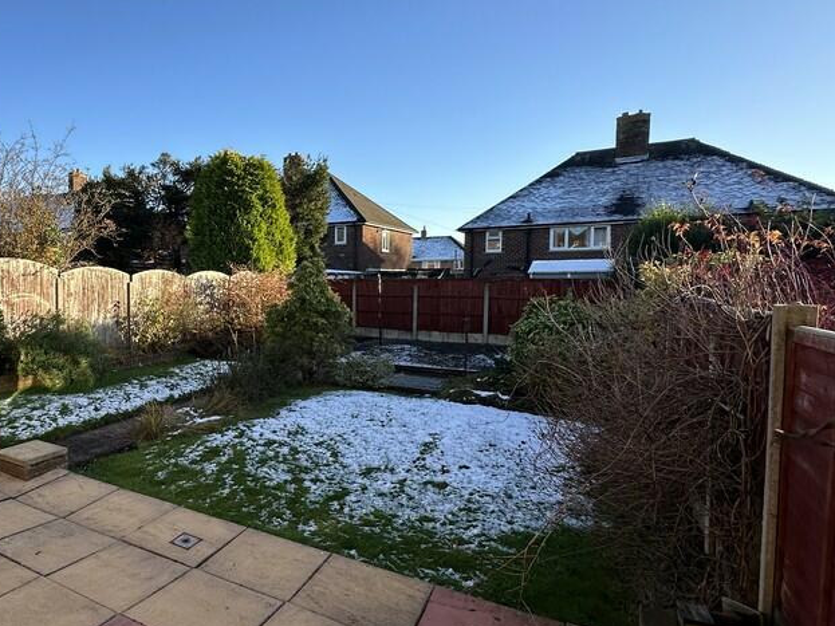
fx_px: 555
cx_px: 216
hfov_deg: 69.4
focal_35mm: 23
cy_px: 311
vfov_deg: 58.9
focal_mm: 2.22
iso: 40
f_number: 2.2
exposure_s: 1/590
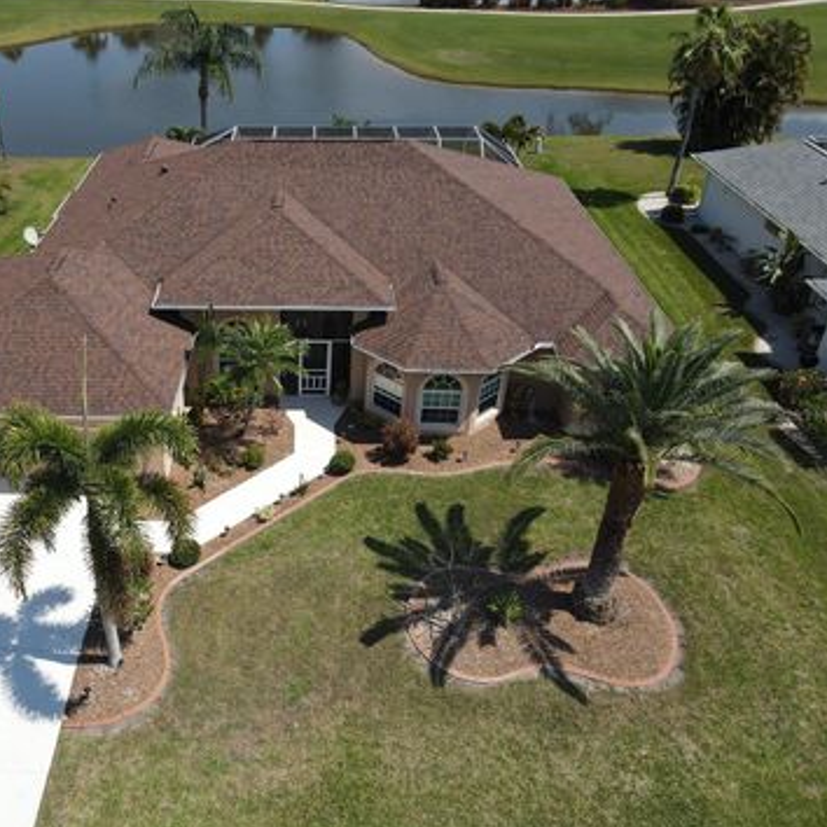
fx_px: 811
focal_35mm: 30
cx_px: 259
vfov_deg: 54.0
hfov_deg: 52.7
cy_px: 415
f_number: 2.8
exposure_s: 1/800
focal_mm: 4.5
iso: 100
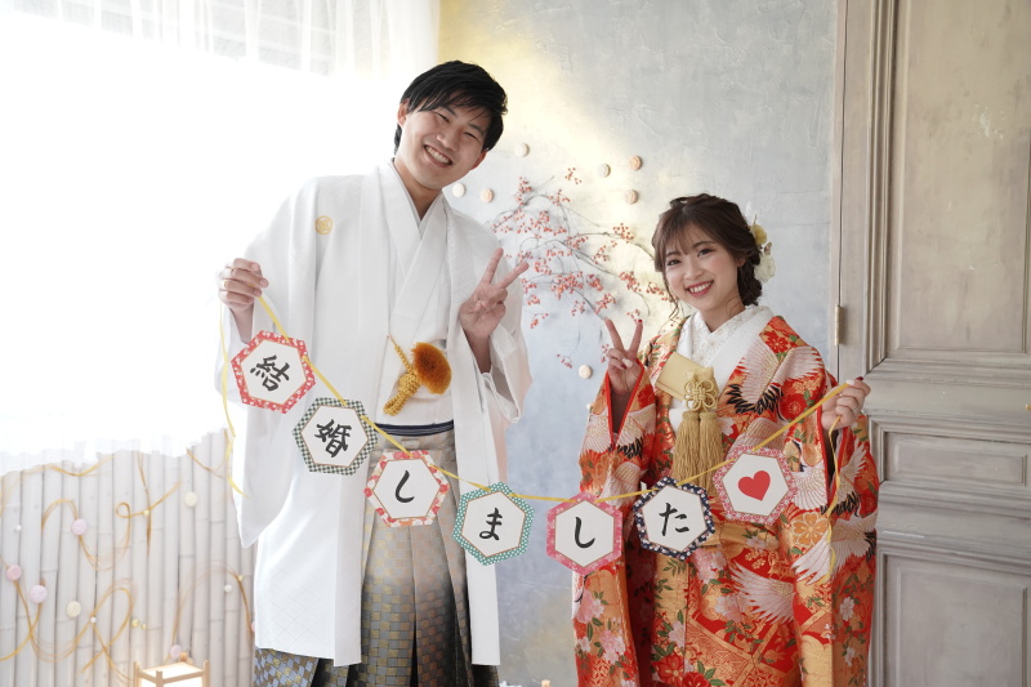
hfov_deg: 43.6
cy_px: 344
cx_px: 516
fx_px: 1288
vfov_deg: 29.9
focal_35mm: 45
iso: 3200
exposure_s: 1/250
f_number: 5.6
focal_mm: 45
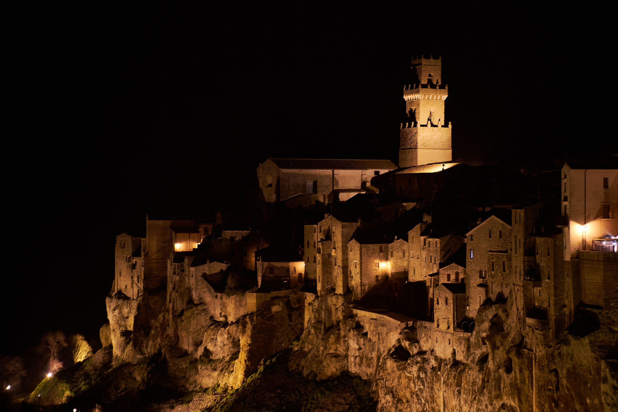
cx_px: 309
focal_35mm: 93
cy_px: 206
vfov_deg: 14.7
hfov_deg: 21.9
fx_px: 1596
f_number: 5
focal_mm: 62
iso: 640
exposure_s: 1/4
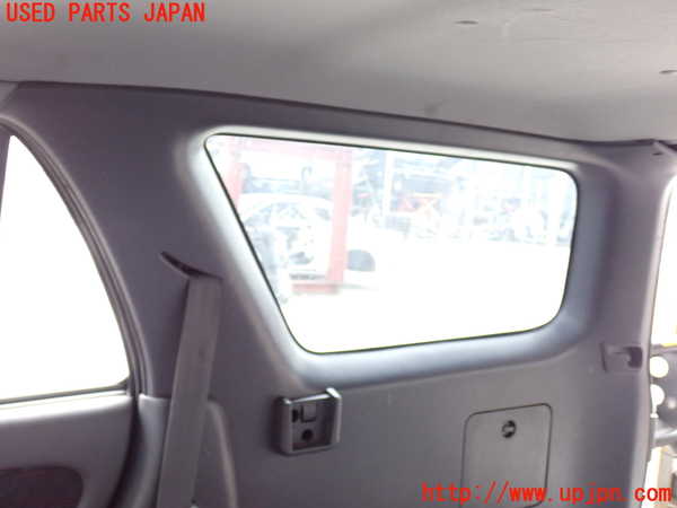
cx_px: 338
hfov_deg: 49.0
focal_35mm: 38
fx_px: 743
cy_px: 254
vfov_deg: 37.7
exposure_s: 1/20
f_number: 2.7
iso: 800
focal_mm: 6.83
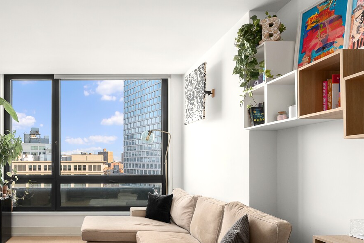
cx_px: 118
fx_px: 273
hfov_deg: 65.4
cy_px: 159
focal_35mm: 27
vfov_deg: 47.3
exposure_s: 1/6
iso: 320
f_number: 11
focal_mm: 16
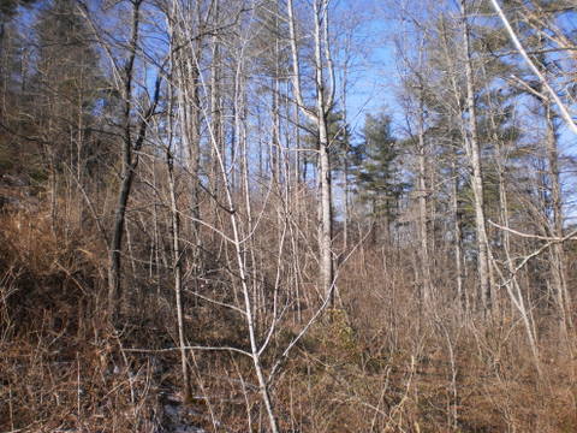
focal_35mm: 36
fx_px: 600
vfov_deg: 39.7
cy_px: 216
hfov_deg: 51.4
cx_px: 288
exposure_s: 1/640
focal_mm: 6.3
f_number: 3.1
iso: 100
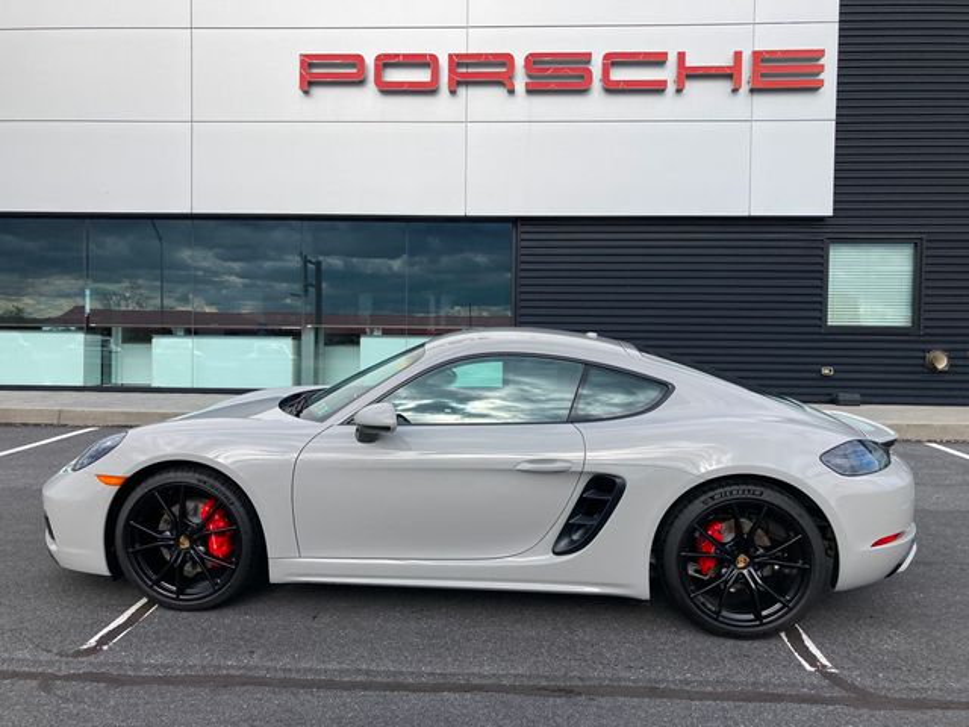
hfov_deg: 63.4
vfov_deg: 49.7
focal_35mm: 28
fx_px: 784
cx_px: 484
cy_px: 364
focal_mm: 3.99
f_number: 1.8
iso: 20
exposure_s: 1/1429
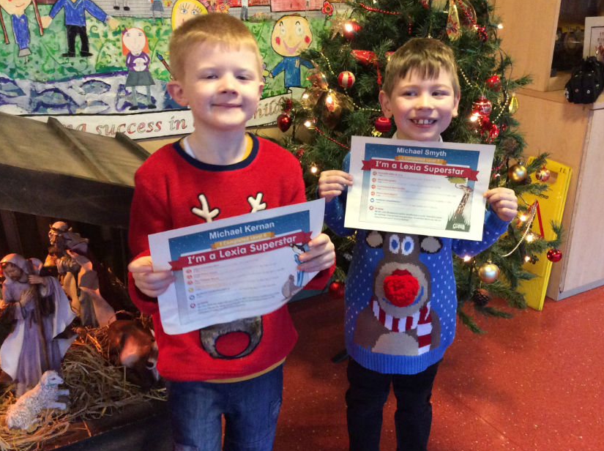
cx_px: 332
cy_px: 224
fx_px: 662
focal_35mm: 38
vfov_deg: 37.6
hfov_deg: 49.0
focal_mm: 3.3
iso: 250
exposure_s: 1/24
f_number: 2.4
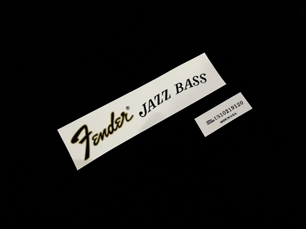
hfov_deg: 61.7
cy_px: 114
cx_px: 153
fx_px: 256
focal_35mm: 29
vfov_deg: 48.2
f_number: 2.2
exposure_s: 1/4
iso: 200
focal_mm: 4.15
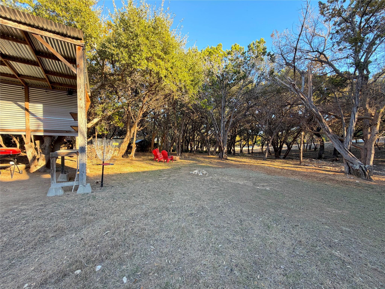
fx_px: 156
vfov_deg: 85.7
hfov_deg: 102.1
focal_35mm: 14
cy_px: 144
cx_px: 192
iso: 50
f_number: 2.2
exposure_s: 1/121
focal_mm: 2.22
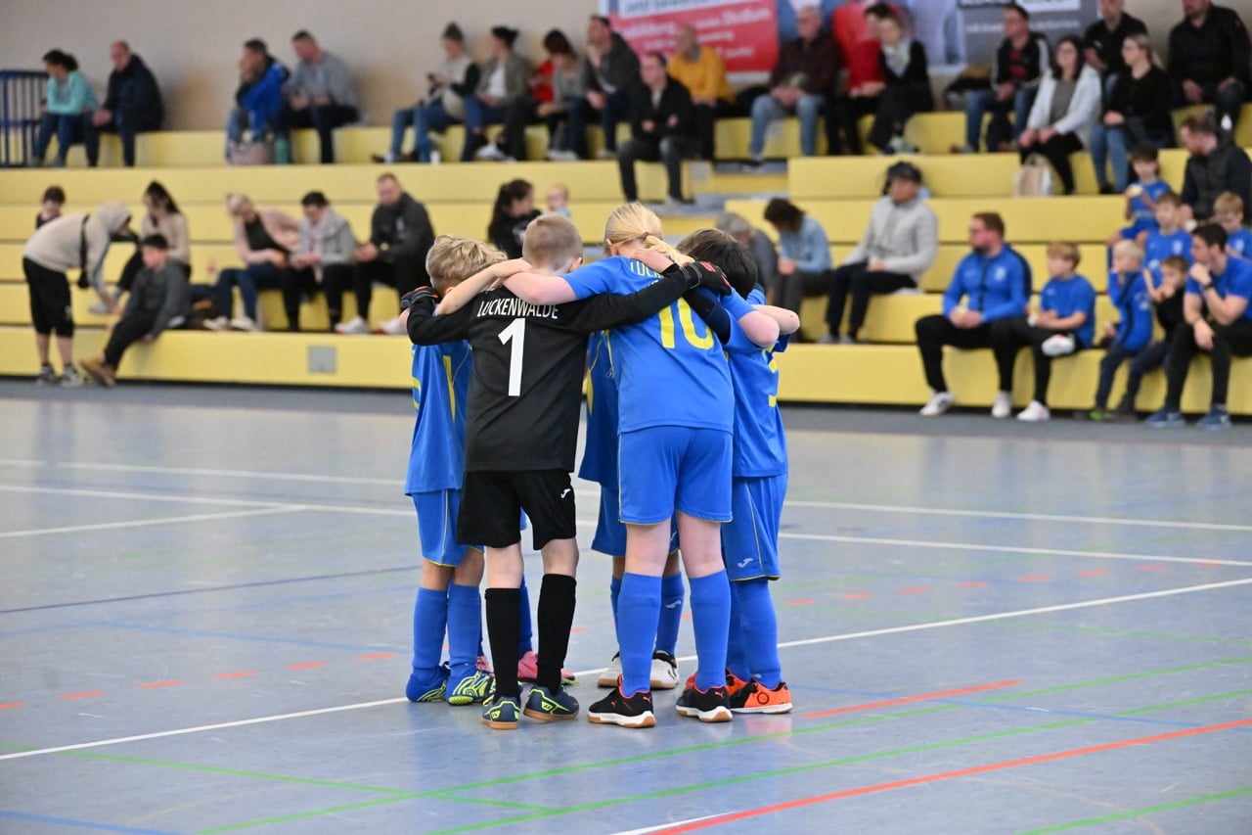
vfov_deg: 11.8
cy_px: 418
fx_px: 4033
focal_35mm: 116
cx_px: 626
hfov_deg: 17.6
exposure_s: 1/1000
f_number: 3.5
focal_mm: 116
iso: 8000
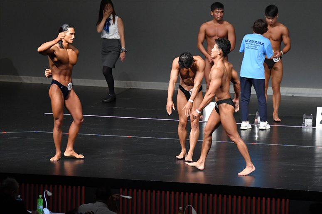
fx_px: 2012
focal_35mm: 225
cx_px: 161
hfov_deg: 9.2
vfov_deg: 6.1
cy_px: 107
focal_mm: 150
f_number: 5.6
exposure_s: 1/400
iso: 5000
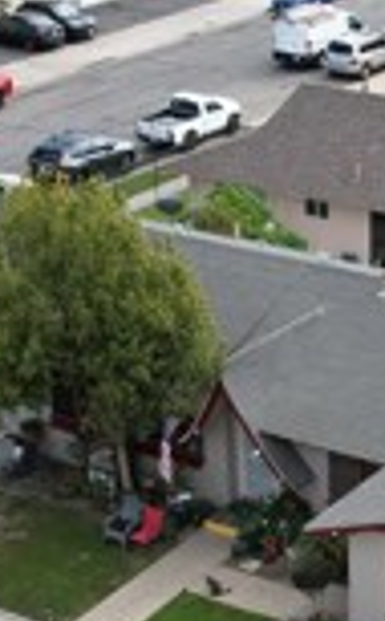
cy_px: 631
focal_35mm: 94
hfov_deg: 13.6
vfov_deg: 21.3
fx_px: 1586
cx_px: 393
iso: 110
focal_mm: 8.38
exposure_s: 1/800
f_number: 2.8
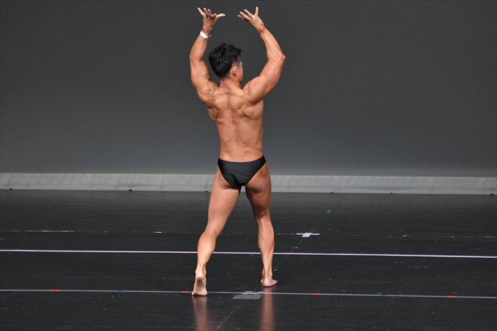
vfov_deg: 4.4
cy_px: 166
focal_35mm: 315
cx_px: 248
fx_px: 4347
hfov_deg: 6.5
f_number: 5.6
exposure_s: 1/400
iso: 4000
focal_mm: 210
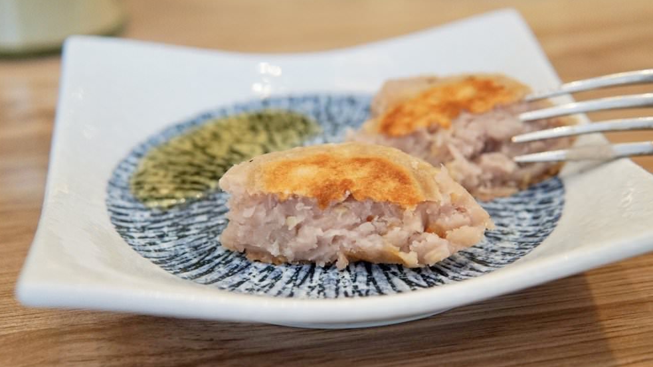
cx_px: 327
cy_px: 214
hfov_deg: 42.9
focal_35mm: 48
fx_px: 831
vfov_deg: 24.9
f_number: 4
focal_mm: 30
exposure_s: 1/160
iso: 1250
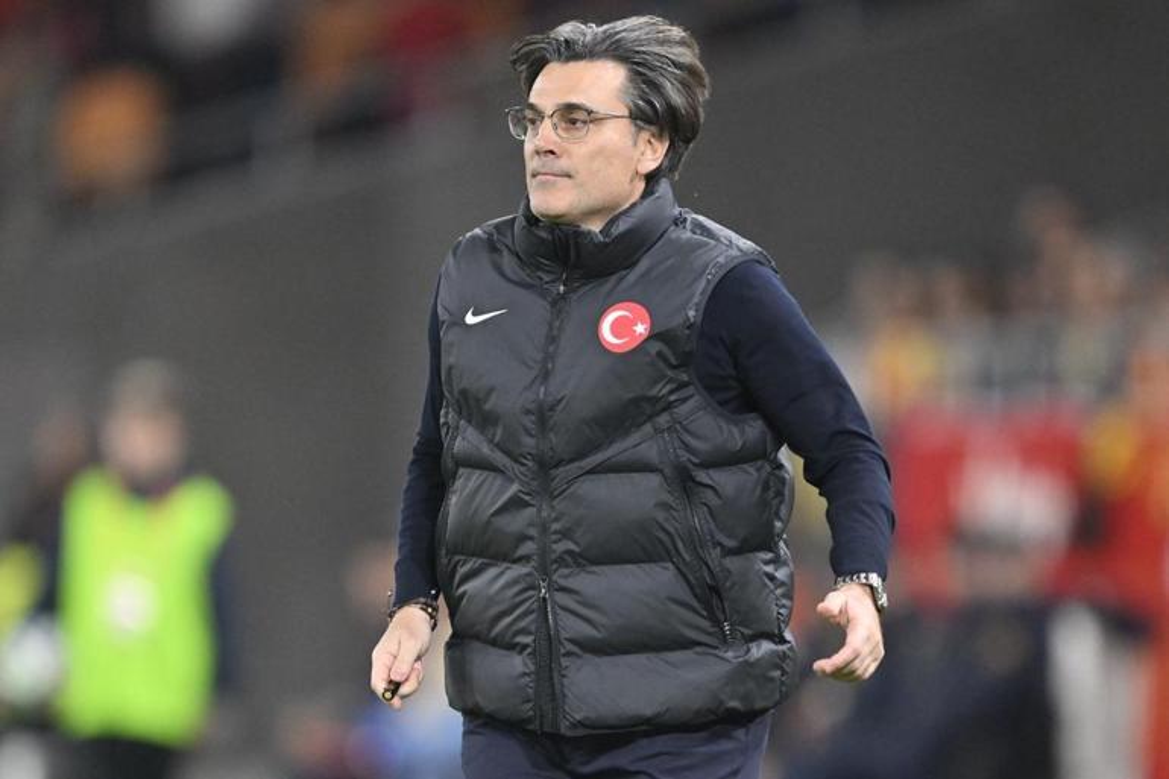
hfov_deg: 3.7
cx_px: 584
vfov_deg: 2.5
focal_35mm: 560
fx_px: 18179
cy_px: 390
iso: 4000
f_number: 4
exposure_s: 1/800
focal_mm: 560
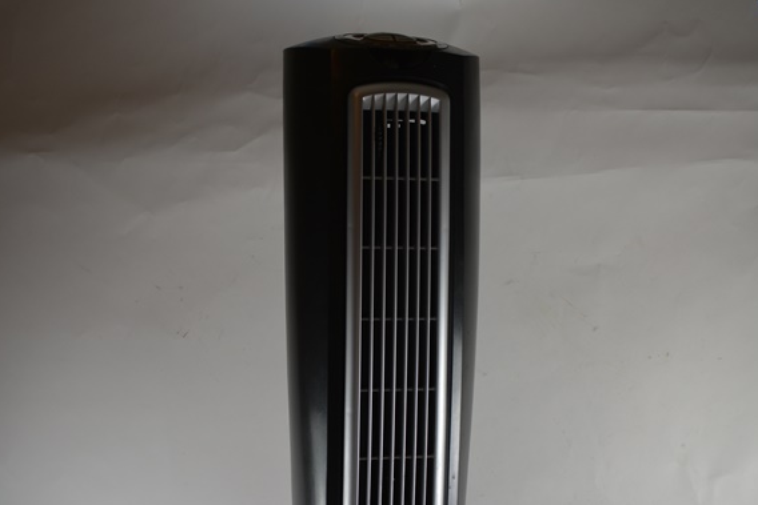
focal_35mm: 38
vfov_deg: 35.1
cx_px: 364
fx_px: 800
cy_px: 244
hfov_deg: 50.7
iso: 280
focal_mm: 24
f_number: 5.6
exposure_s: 1/125
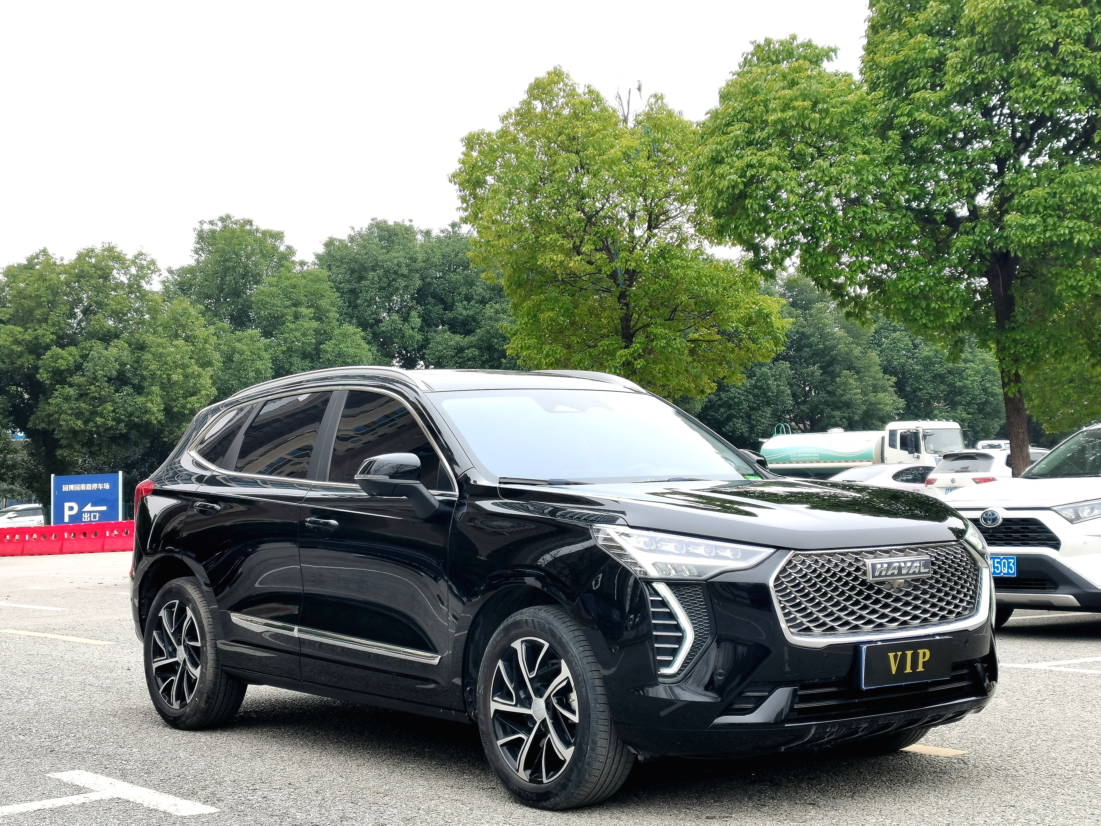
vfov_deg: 26.6
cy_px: 420
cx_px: 552
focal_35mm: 55
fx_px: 1749
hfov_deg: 34.9
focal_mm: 5.58
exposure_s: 1/142
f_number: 1.8
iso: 50
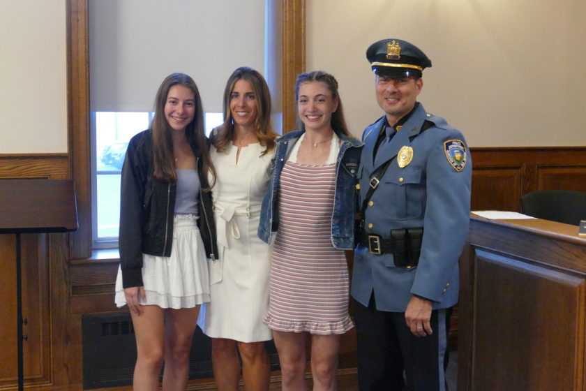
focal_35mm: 55
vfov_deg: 24.6
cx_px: 293
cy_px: 196
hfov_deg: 36.2
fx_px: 895
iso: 3200
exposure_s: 1/80
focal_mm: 20.23
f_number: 3.4
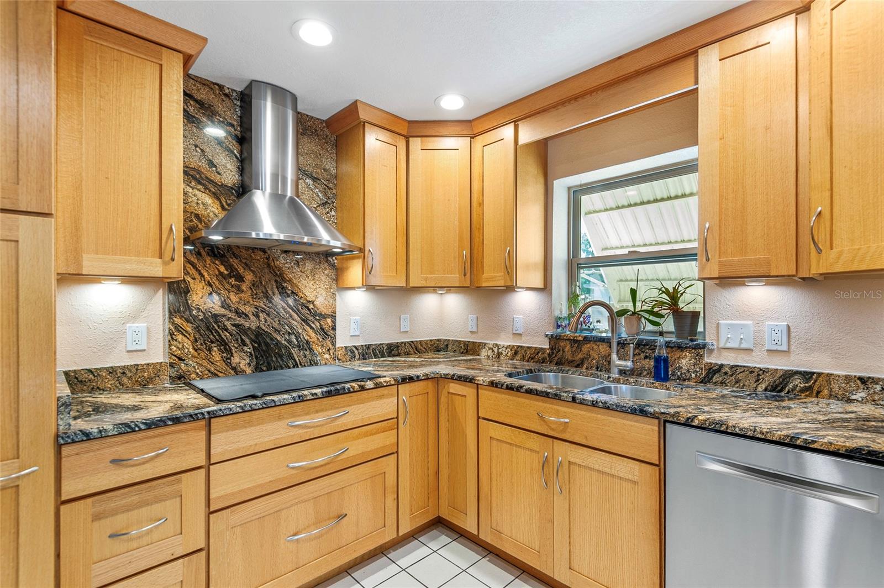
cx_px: 442
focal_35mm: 16
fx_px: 393
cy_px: 294
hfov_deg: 96.8
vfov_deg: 73.6
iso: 100
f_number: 9
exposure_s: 1/1.25
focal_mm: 16
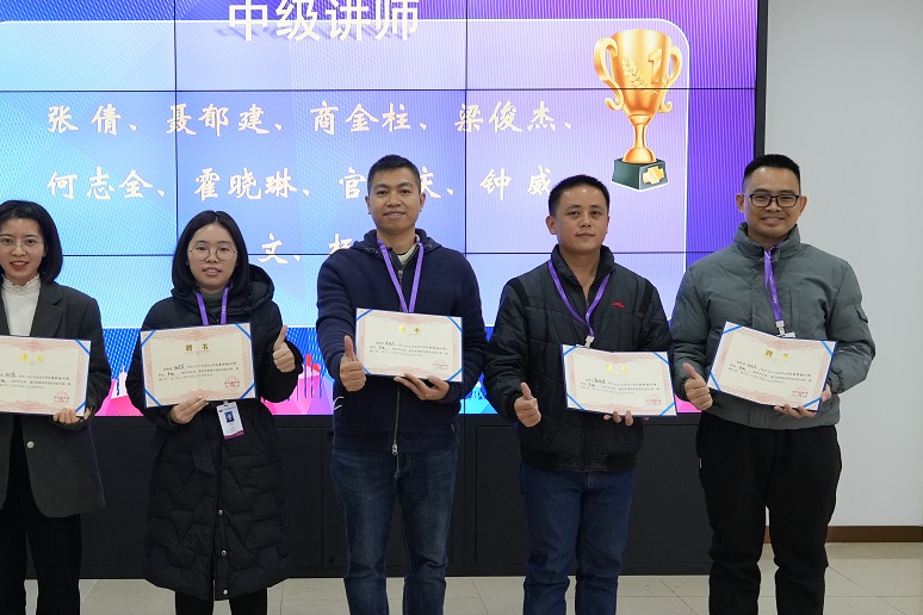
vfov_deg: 30.8
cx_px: 315
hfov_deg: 44.4
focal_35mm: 43
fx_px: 1115
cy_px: 314
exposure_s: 1/160
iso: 2000
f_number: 5.6
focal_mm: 26.3
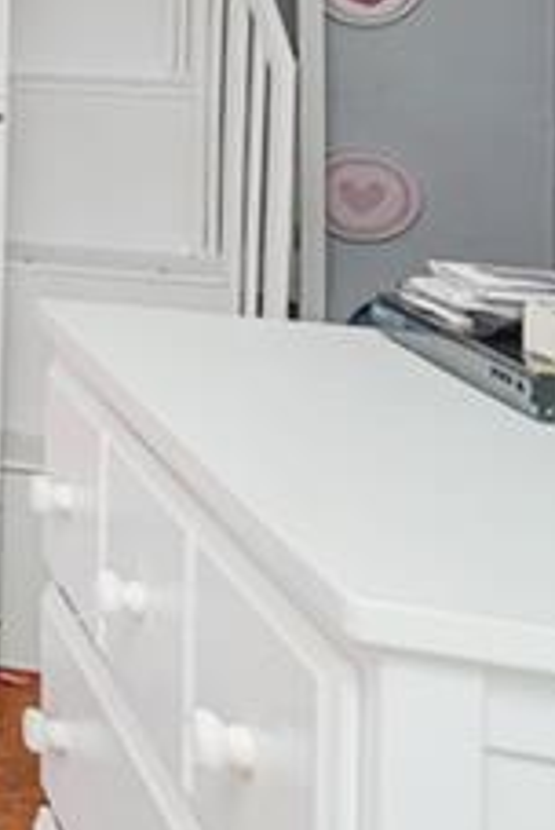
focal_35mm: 72
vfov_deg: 26.0
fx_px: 1660
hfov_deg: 11.3
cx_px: -1114
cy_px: -73
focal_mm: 16
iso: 50
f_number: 5
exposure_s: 1/50
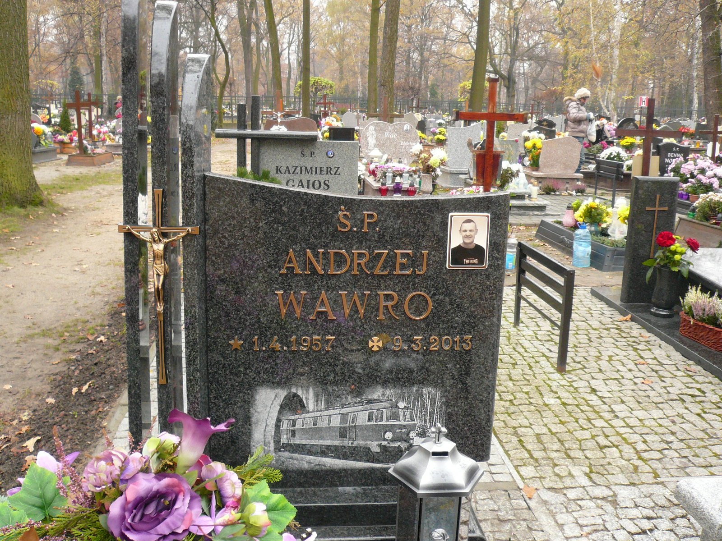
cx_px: 361
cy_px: 270
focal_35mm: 33
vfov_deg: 42.9
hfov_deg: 55.4
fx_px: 688
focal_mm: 4.6
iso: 100
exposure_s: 1/60
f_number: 2.8
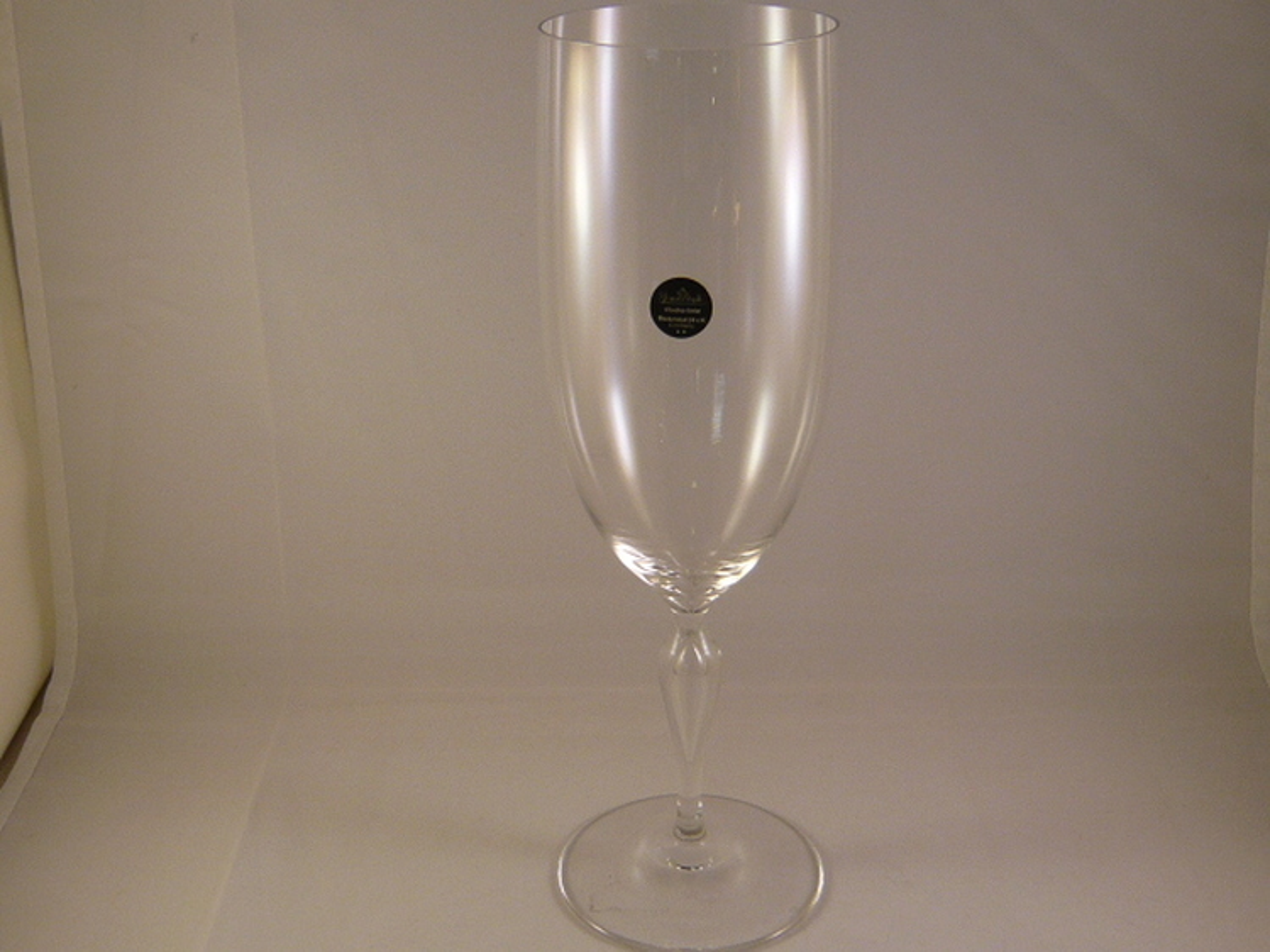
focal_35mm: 44
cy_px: 476
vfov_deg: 32.9
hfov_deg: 43.0
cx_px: 635
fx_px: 1614
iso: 100
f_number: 2.8
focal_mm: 4.6
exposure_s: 1/60
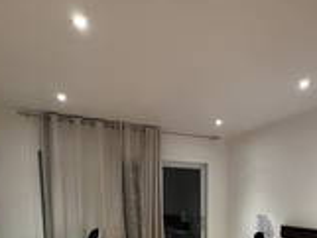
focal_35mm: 29
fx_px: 266
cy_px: 238
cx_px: 201
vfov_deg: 41.9
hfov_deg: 60.7
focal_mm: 1.57
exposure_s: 1/60
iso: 200
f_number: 1.8
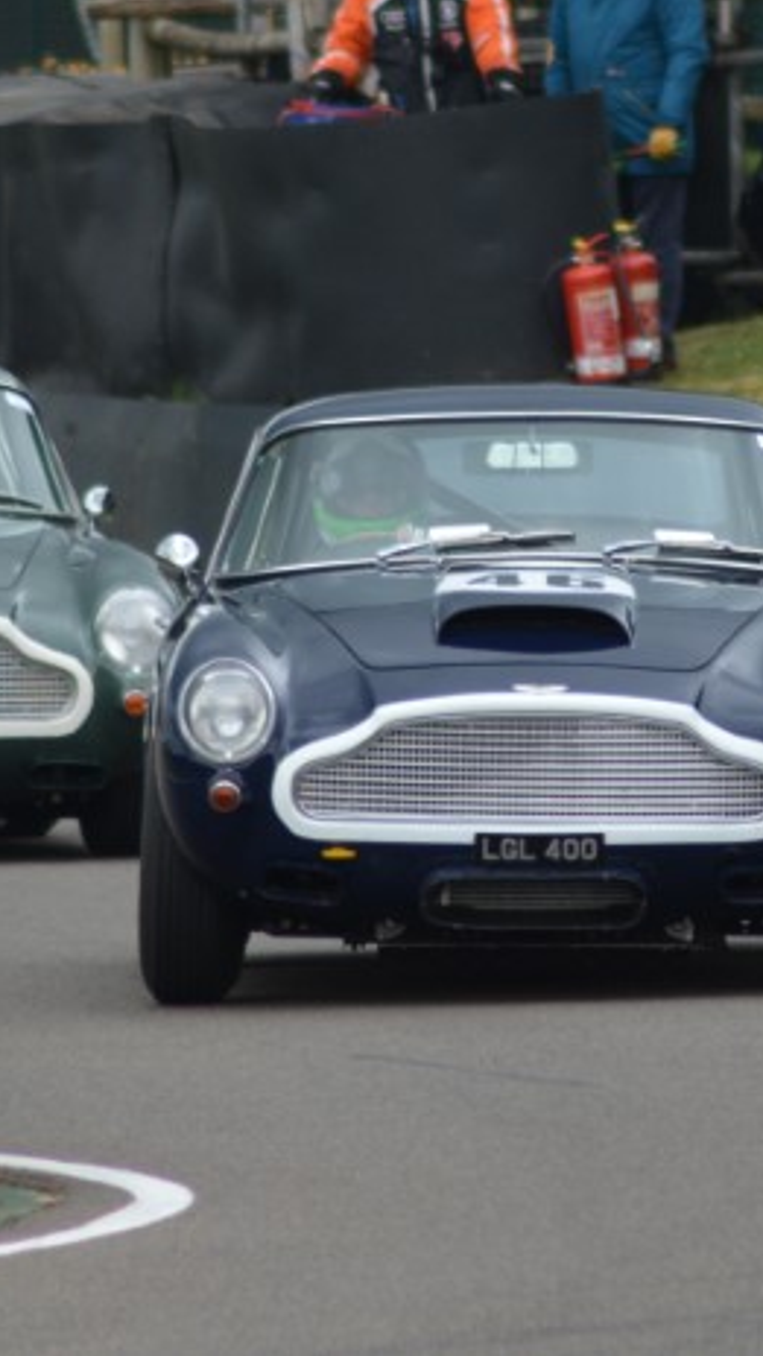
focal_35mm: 545
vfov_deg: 4.0
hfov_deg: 2.2
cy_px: 677
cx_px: 213
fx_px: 19602
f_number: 5
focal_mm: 230
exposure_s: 1/500
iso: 450
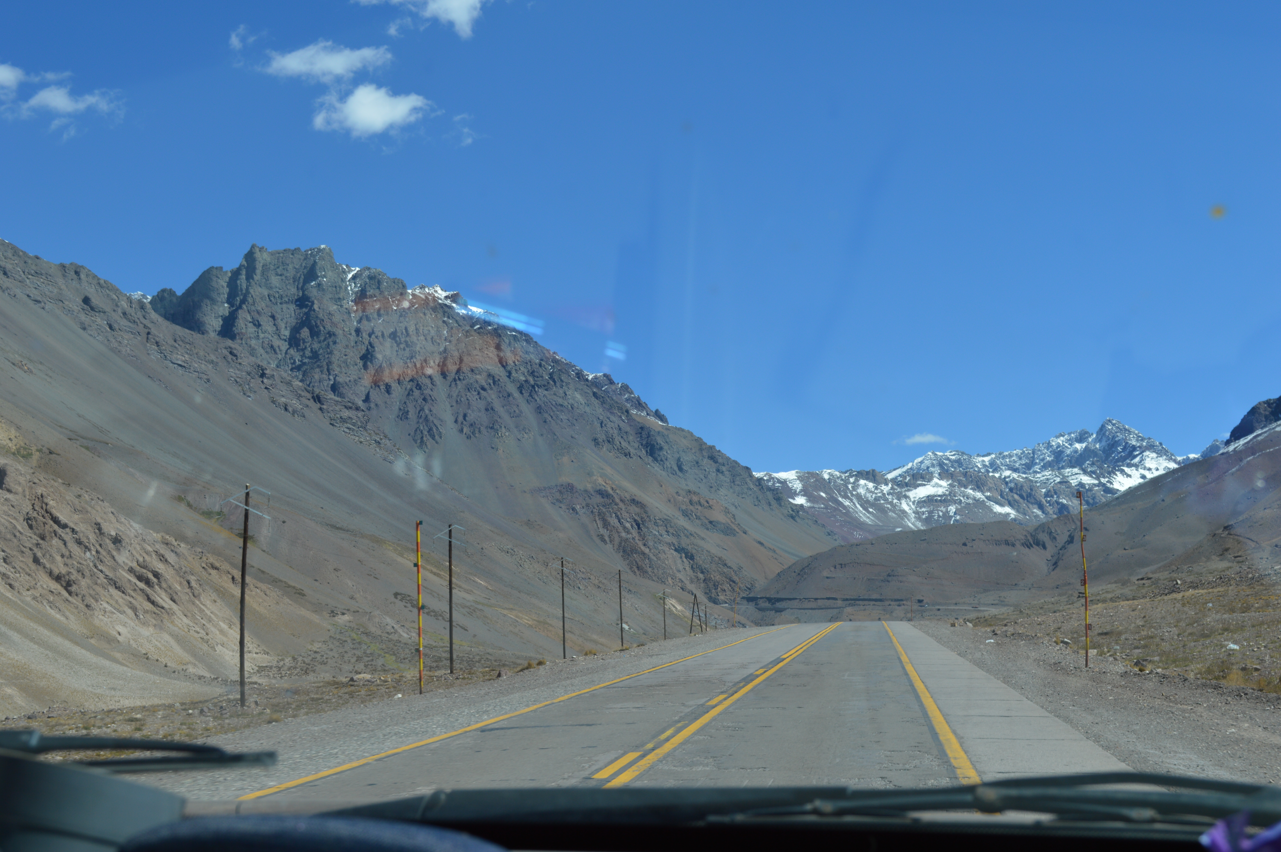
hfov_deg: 38.9
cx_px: 640
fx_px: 1813
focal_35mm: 51
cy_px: 426
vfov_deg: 26.4
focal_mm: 34
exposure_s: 1/250
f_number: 8
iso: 100
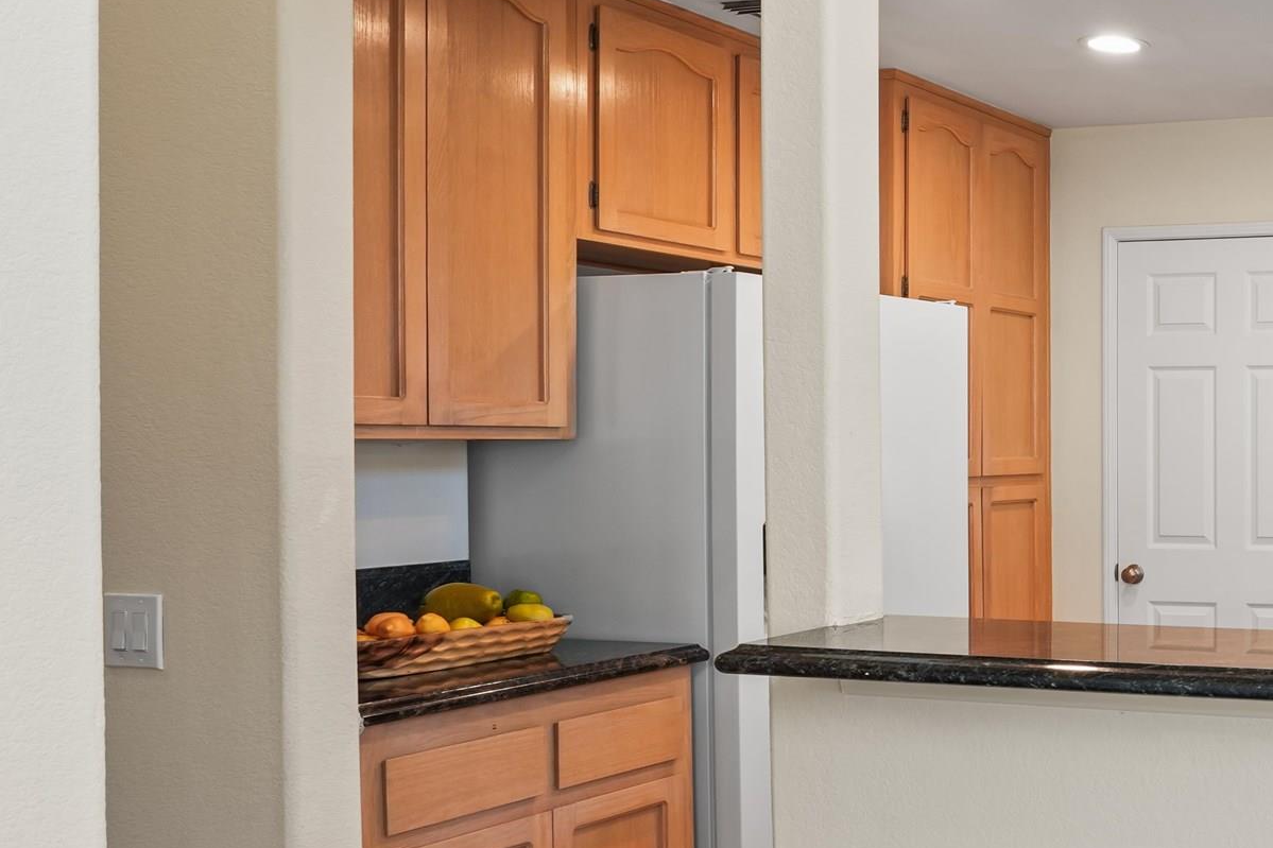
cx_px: 1512
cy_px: 481
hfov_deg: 36.8
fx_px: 1450
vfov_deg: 32.6
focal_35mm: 41
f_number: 11
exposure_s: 1/5
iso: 500
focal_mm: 16
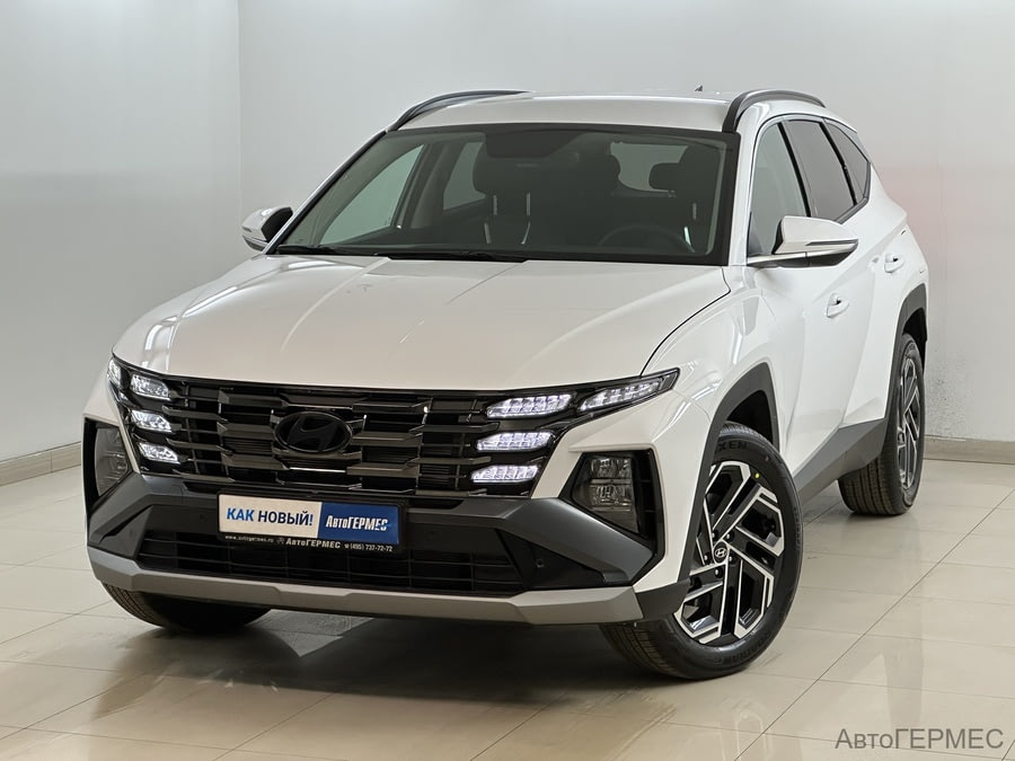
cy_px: 380
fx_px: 2258
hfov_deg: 25.3
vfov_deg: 19.1
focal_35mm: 77
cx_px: 508
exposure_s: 1/100
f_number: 2.8
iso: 160
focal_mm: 9
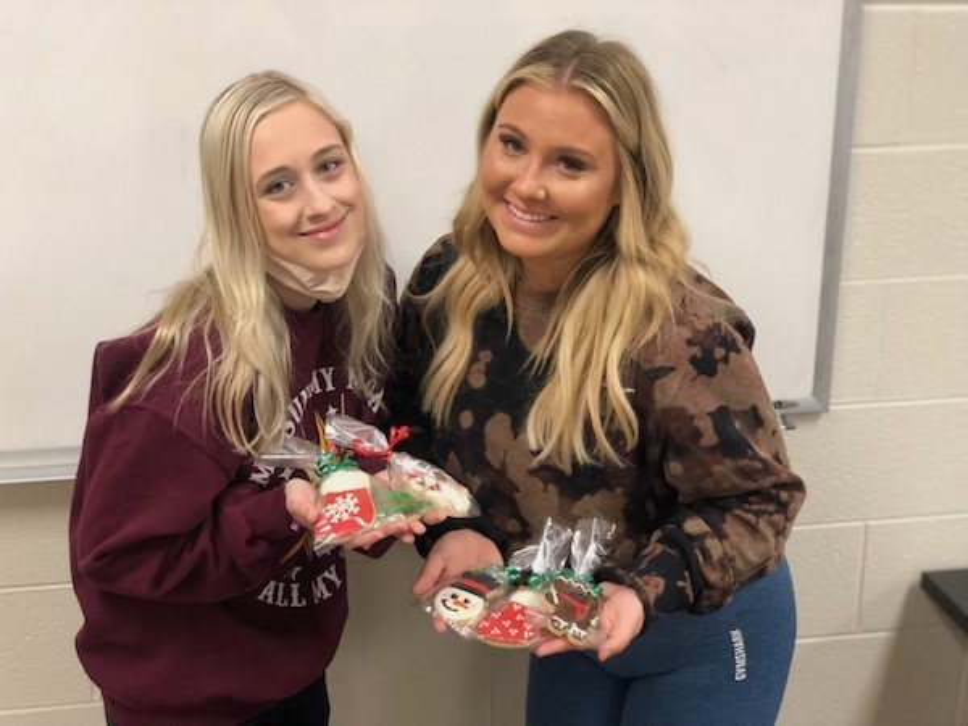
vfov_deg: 28.0
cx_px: 484
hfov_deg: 36.8
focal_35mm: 52
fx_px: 1454
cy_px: 363
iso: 100
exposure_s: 1/30
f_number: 2.4
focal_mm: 6
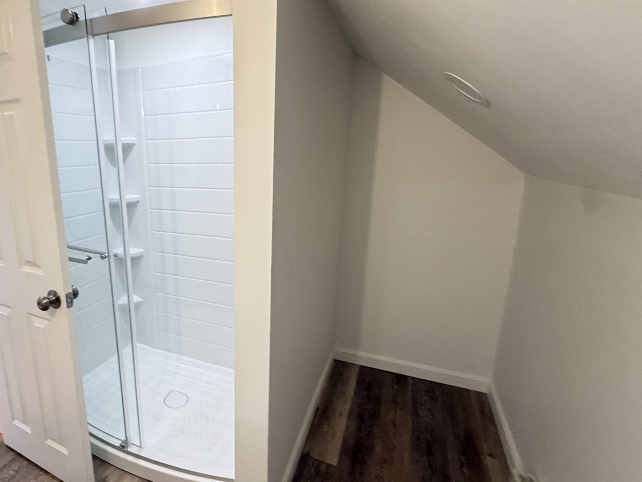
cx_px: 214
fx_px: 371
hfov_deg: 79.1
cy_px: 239
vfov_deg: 66.0
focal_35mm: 20
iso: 250
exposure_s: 1/60
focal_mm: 2.22
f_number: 2.2
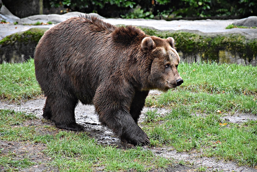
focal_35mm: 210
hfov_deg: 9.8
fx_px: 1499
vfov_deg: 6.5
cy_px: 86
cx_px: 128
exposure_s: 1/500
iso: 8000
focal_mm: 140
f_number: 5.6
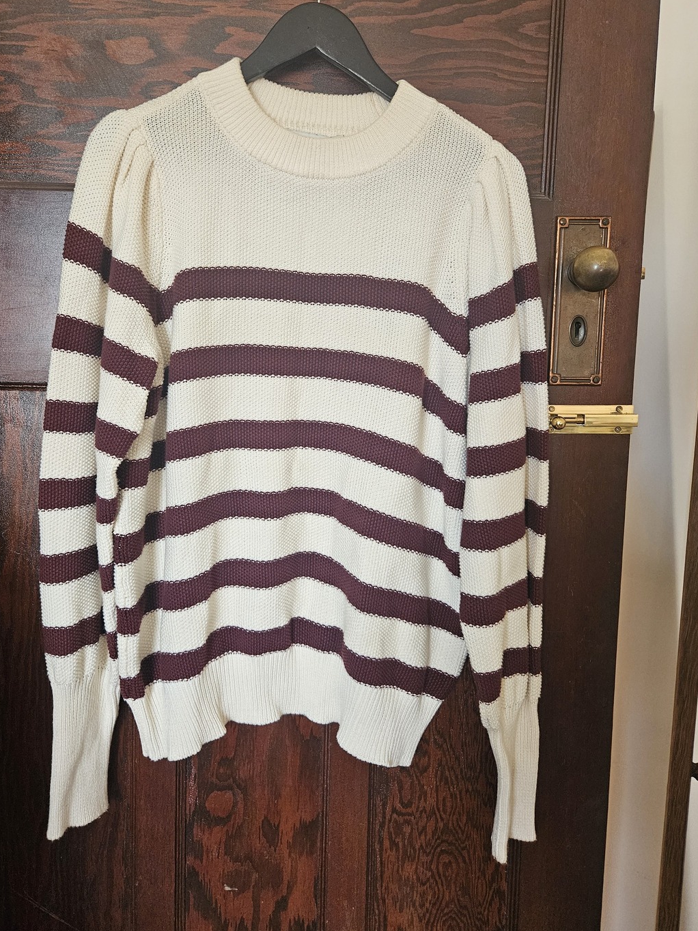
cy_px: 423
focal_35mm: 27
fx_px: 726
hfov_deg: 51.2
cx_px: 301
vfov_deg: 65.2
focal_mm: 5.4
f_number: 1.8
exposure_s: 1/100
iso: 500
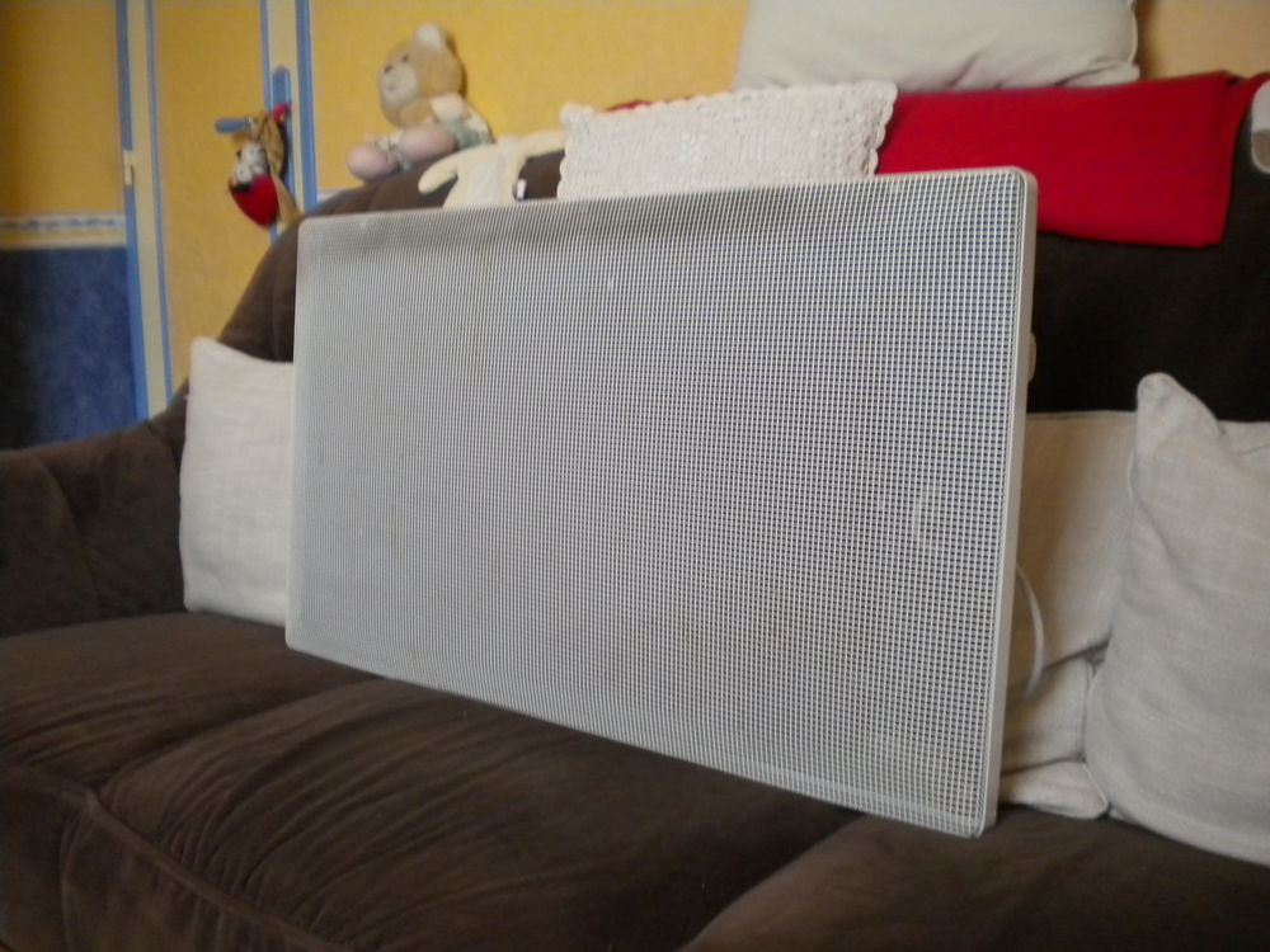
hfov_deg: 52.6
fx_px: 1284
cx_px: 635
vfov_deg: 40.7
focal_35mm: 35
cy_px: 476
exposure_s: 1/56.5
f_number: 3.1
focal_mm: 6.3
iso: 395
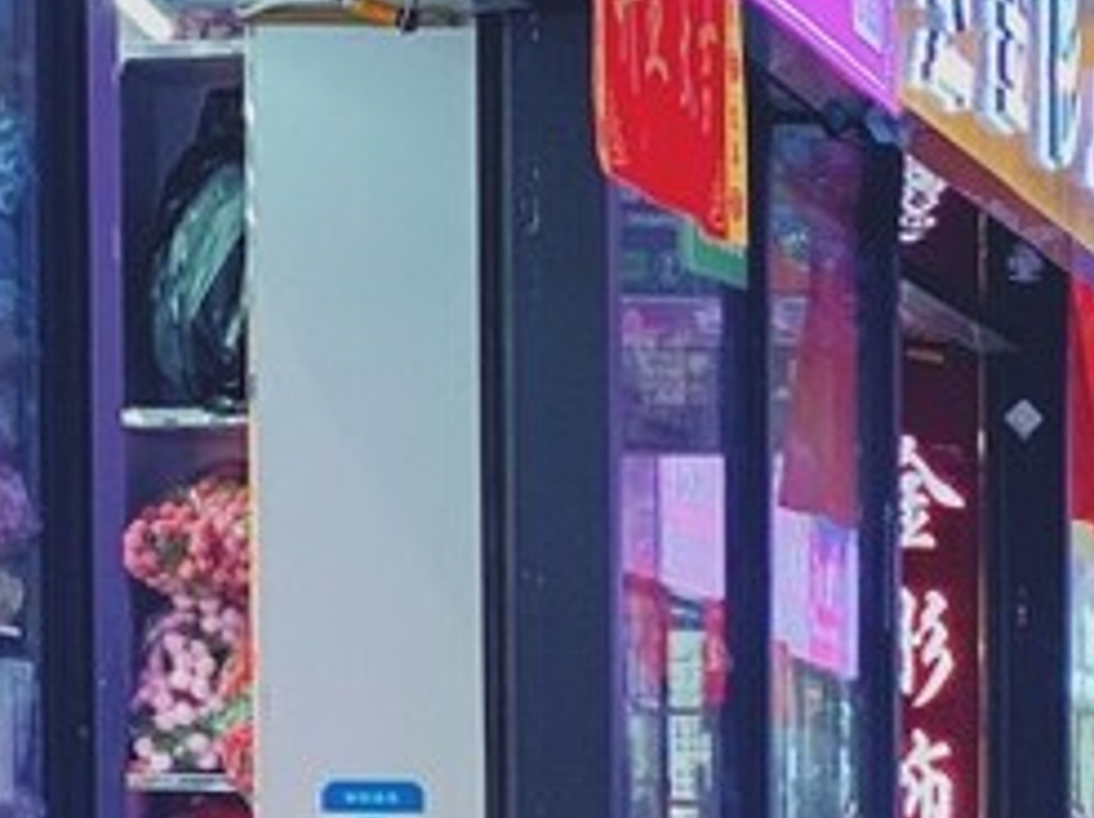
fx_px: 8020
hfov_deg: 7.6
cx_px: 2006
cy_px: 1187
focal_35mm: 254
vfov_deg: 5.8
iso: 100
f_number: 2.4
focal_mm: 6
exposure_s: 1/100
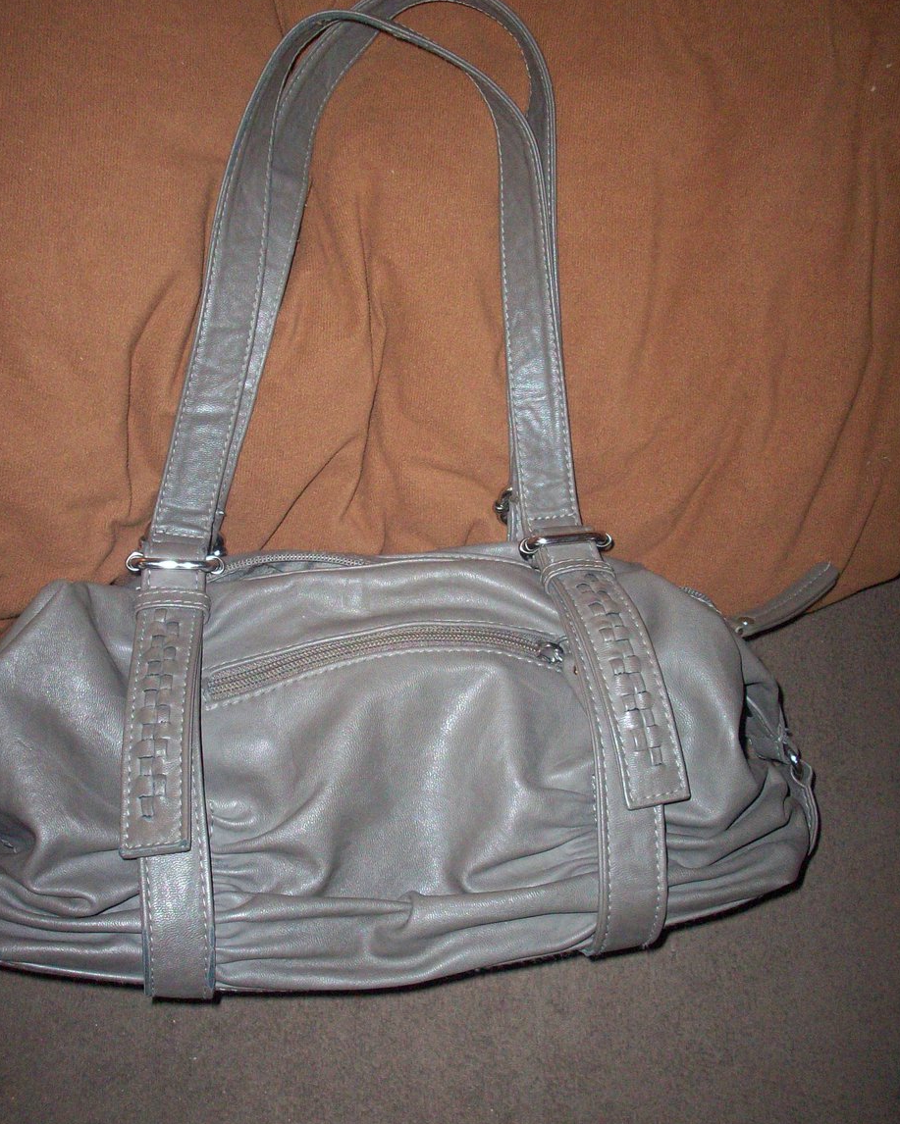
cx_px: 438
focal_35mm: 42
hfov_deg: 35.7
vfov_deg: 43.8
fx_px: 1398
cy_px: 604
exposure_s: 1/64
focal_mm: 6.2
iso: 200
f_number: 2.8
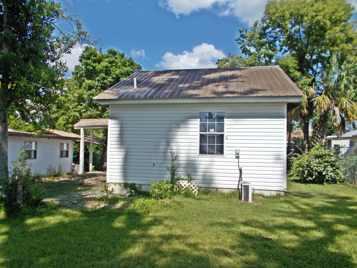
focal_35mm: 26
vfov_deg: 53.1
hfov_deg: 67.3
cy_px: 134
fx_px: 268
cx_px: 178
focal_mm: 4.6
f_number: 8
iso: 80
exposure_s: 1/200
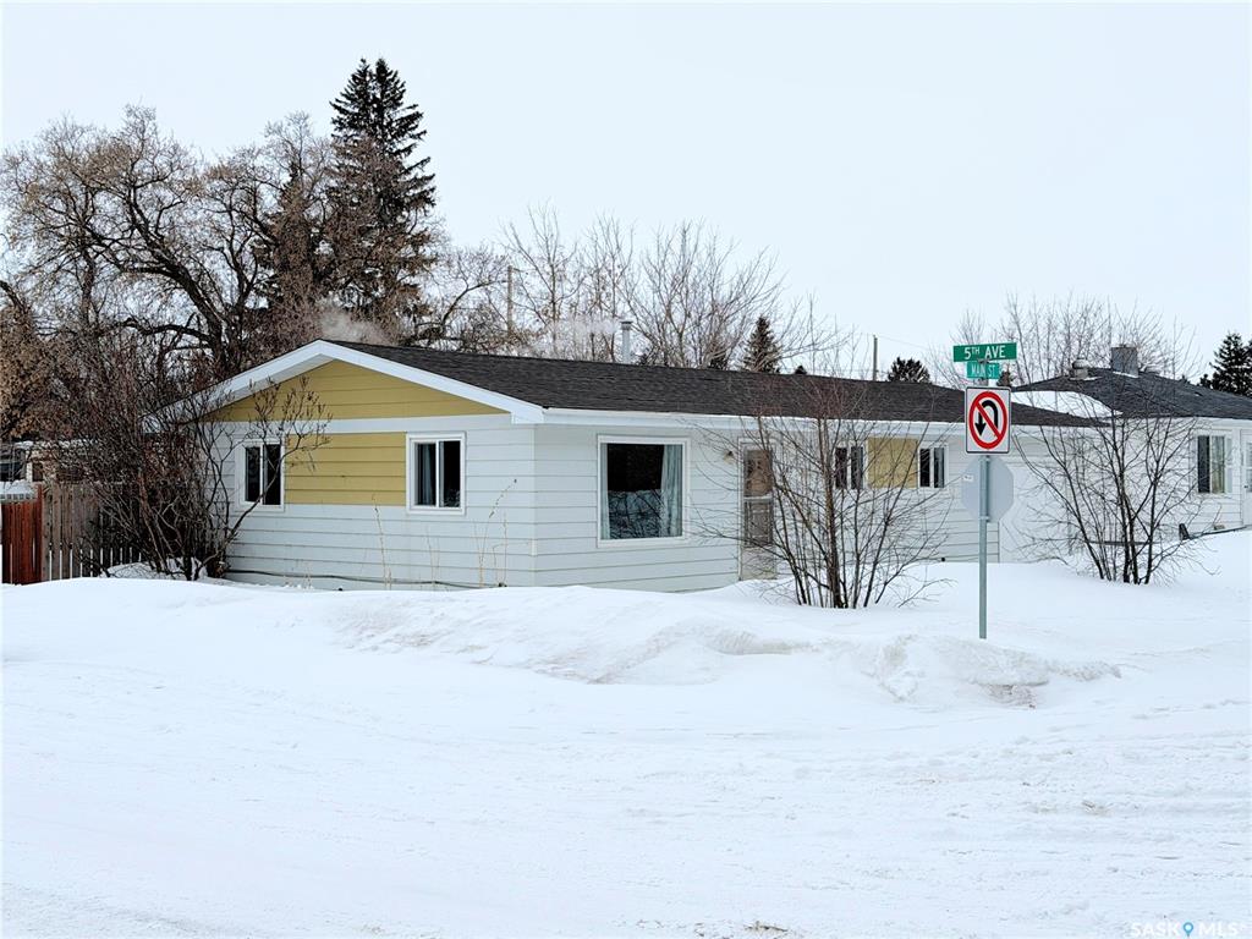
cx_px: 626
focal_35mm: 48
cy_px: 470
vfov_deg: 30.3
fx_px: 1736
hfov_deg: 39.7
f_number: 1.78
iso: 80
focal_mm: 6.76
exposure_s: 1/20408
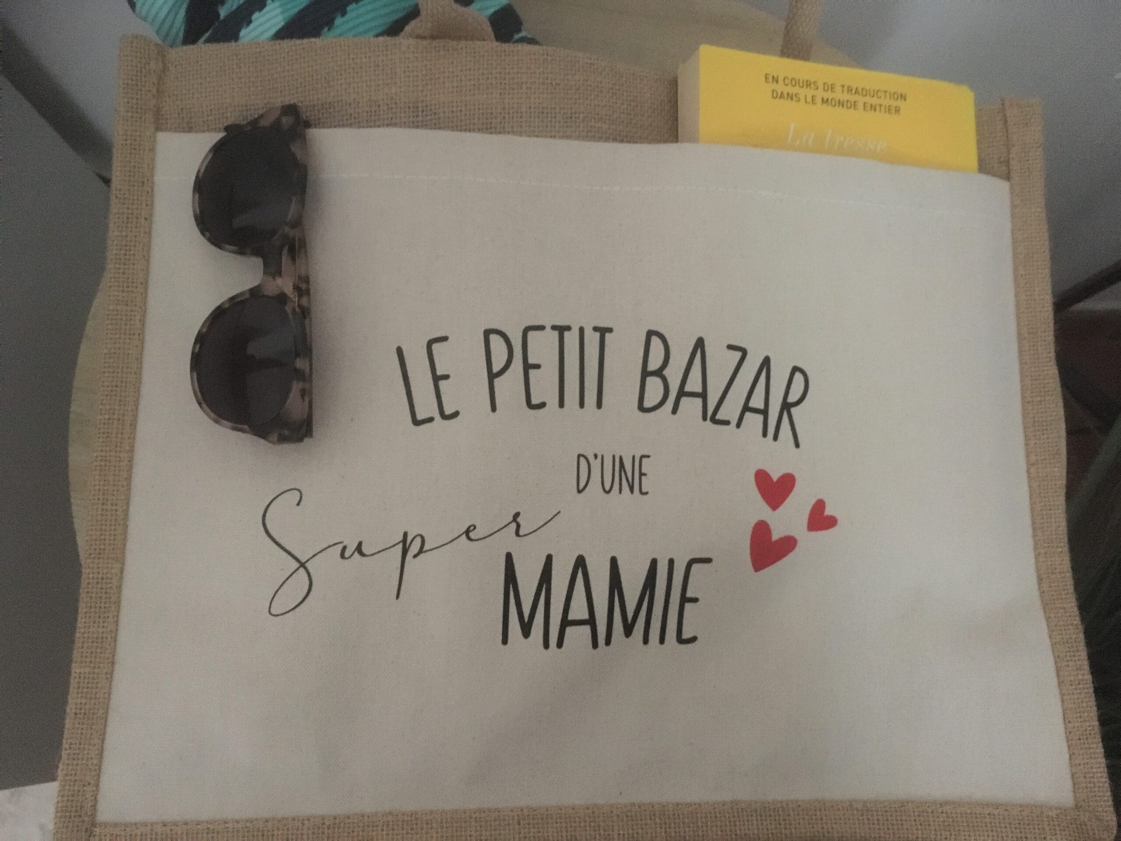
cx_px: 560
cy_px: 420
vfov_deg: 48.2
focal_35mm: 29
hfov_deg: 61.7
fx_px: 939
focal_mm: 4.15
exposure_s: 1/17
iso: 640
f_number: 2.2
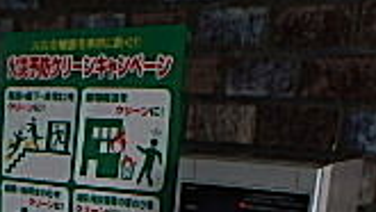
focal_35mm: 89
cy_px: 342
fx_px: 888
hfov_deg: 19.9
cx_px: -221
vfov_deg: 12.7
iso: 160
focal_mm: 3.7
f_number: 3.5
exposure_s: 1/60
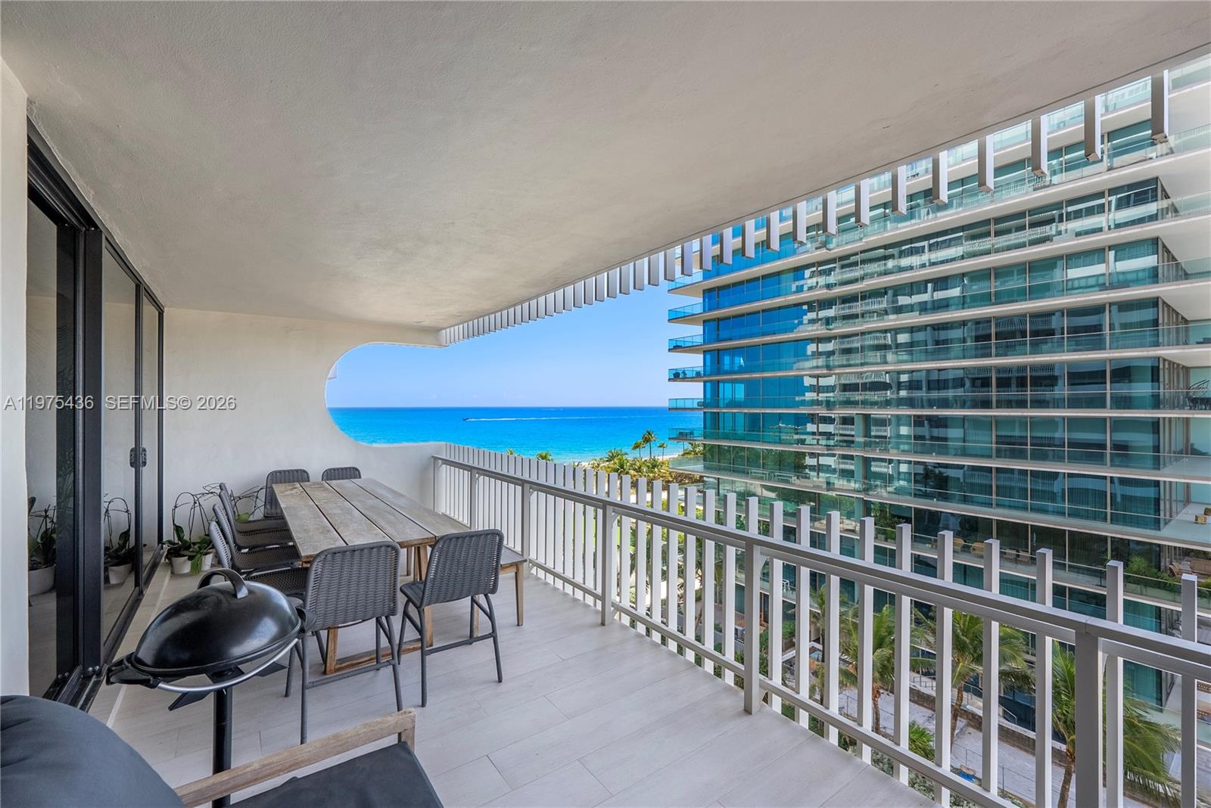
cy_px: 404
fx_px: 505
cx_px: 606
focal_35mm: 15
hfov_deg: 100.4
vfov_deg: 77.4
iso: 400
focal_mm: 15
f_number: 8
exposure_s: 1/500
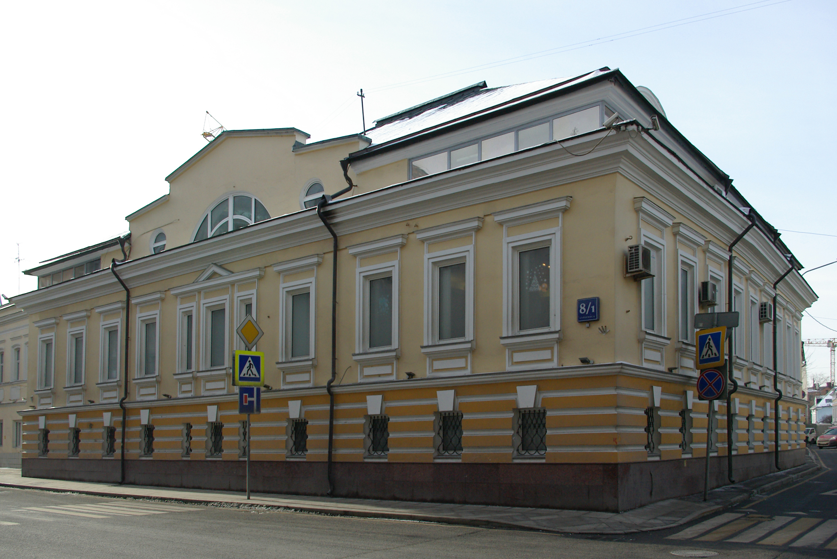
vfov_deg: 43.6
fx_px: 698
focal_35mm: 30
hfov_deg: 61.9
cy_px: 280
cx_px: 418
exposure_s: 1/350
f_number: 8
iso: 400
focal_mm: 20
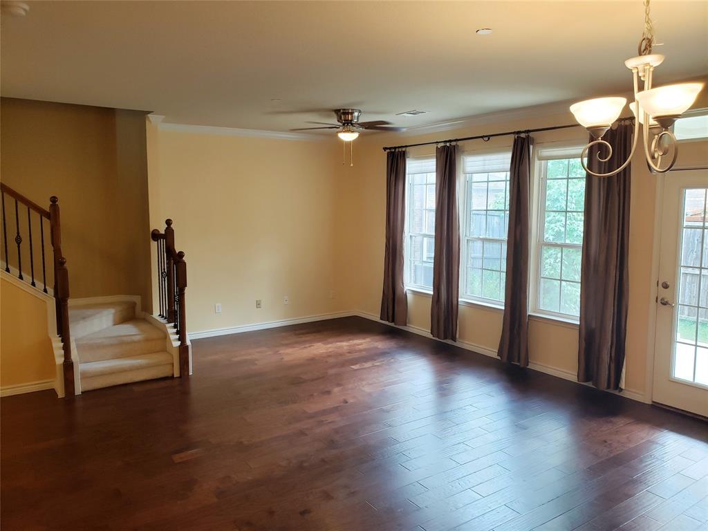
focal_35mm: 26
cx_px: 354
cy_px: 266
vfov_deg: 53.1
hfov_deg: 67.3
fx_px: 532
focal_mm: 4.3
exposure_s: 1/60
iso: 250
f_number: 2.4
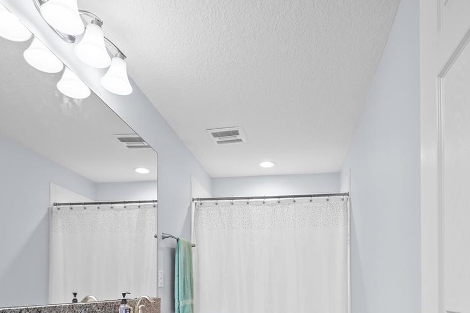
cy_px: 285
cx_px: 251
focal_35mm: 26
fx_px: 339
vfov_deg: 44.8
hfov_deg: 69.3
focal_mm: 14
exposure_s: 1/6
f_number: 4
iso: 100
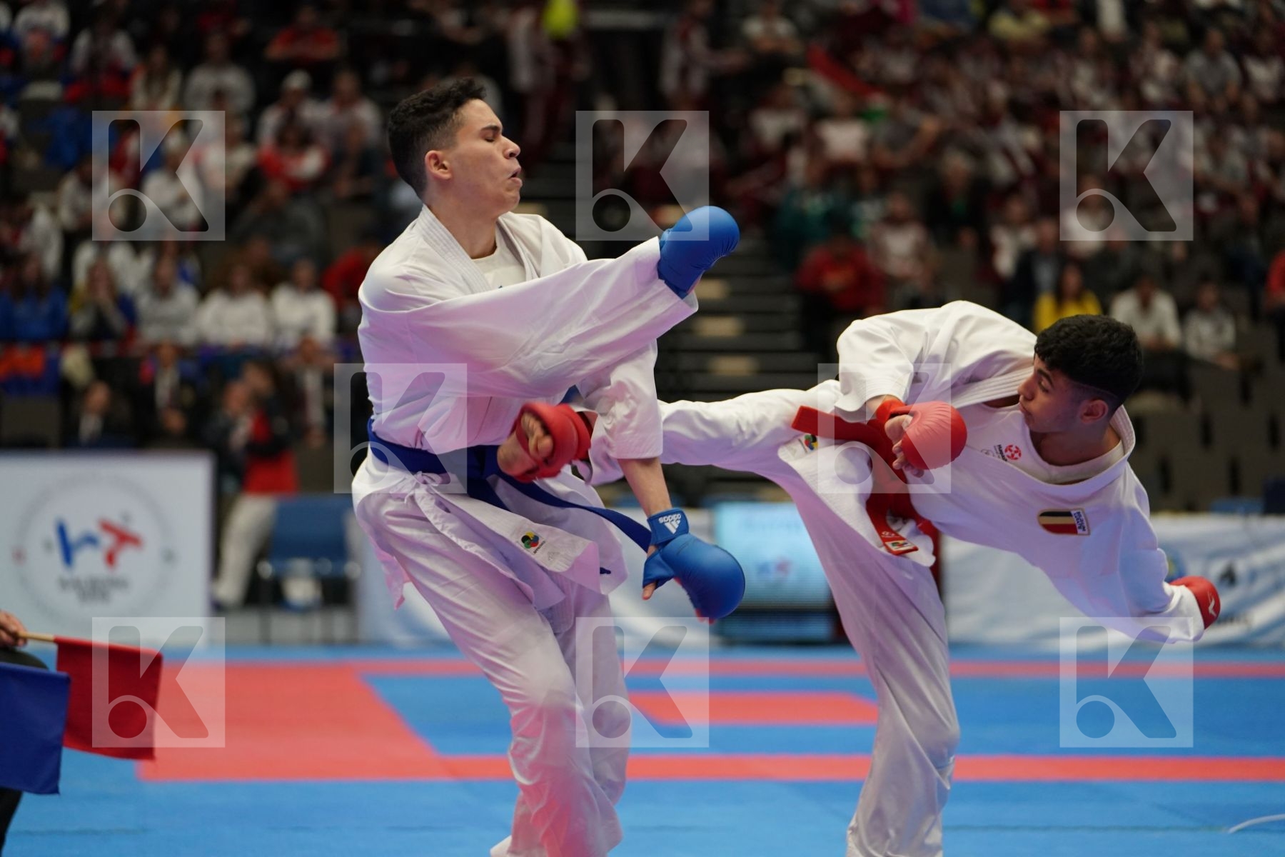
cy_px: 428
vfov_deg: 10.7
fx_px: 4569
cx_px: 642
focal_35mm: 128
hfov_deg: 16.0
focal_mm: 128
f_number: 2.8
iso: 2000
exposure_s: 1/1000
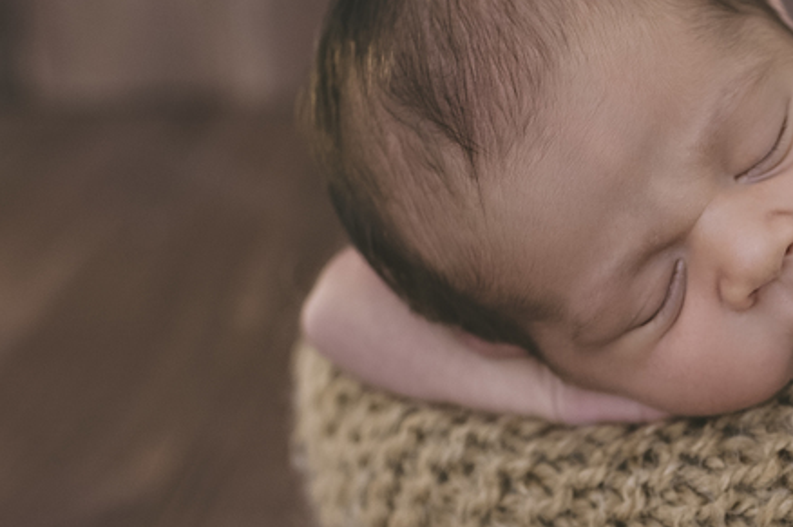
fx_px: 2112
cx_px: 874
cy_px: 377
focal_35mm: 96
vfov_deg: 14.2
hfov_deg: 20.3
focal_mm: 35
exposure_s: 1/200
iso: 250
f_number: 2.8
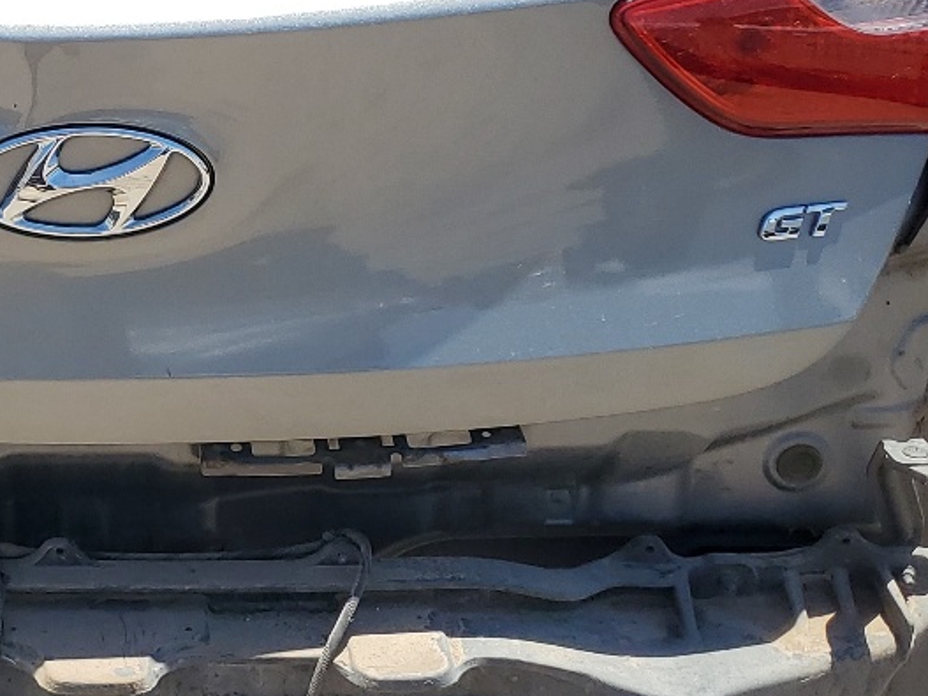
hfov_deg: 23.9
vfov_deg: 18.4
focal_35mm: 79
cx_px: 48
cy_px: 88
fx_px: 2117
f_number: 1.5
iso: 50
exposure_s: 1/3333
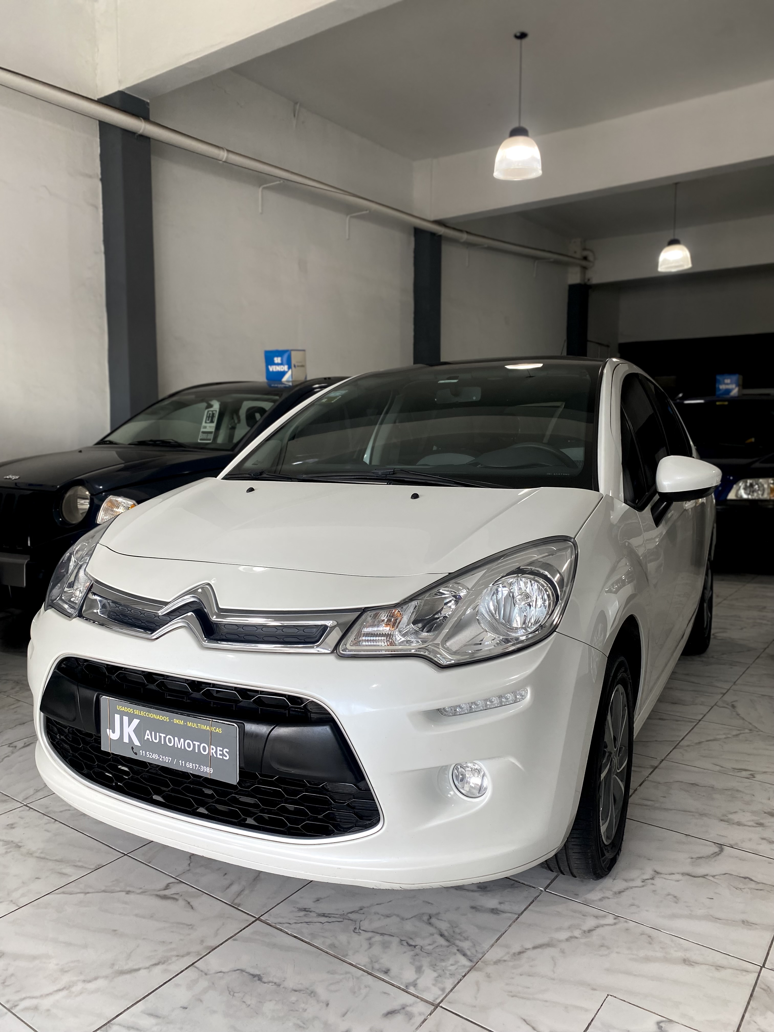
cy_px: 516
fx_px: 775
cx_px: 387
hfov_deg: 53.1
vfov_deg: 67.3
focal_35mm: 26
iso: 50
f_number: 1.8
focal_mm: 4.25
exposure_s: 1/122
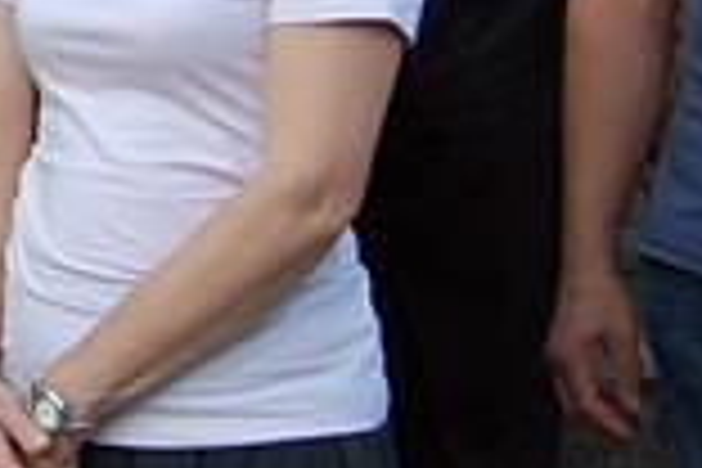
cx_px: -558
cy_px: -376
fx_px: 4060
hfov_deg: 9.4
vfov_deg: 6.5
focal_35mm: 208
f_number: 5.6
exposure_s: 1/125
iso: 250
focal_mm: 31
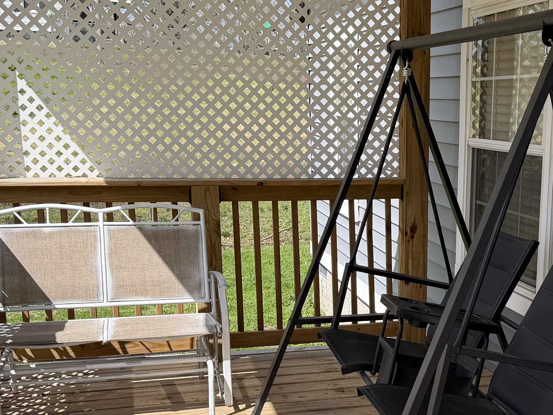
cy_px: 296
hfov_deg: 33.6
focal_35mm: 56
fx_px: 894
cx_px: 417
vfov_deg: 25.9
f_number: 1.78
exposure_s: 1/2370
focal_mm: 6.76
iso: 80
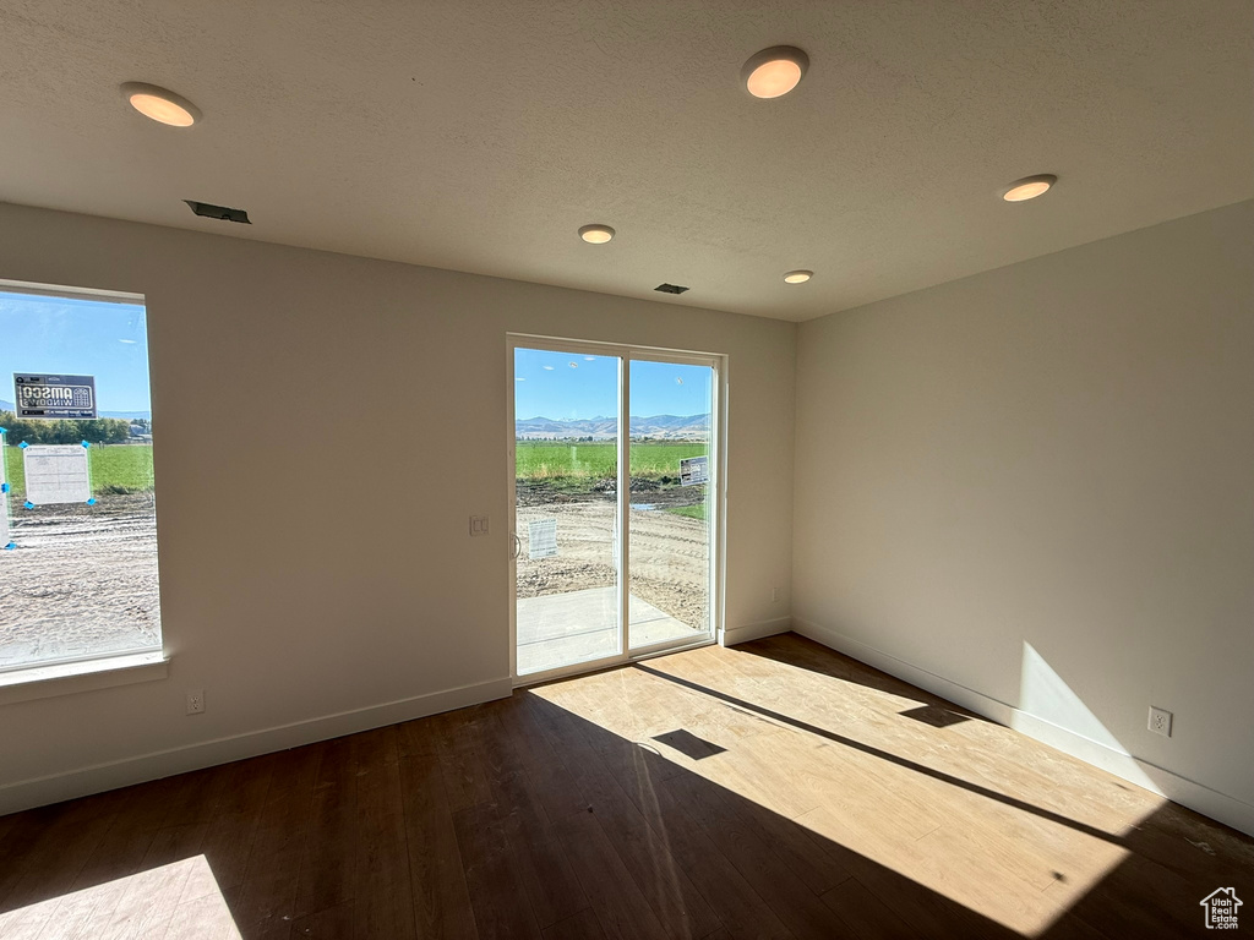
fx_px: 507
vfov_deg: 85.7
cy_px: 470
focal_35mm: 14
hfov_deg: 102.1
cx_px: 627
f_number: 2.2
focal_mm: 2.22
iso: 50
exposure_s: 1/830
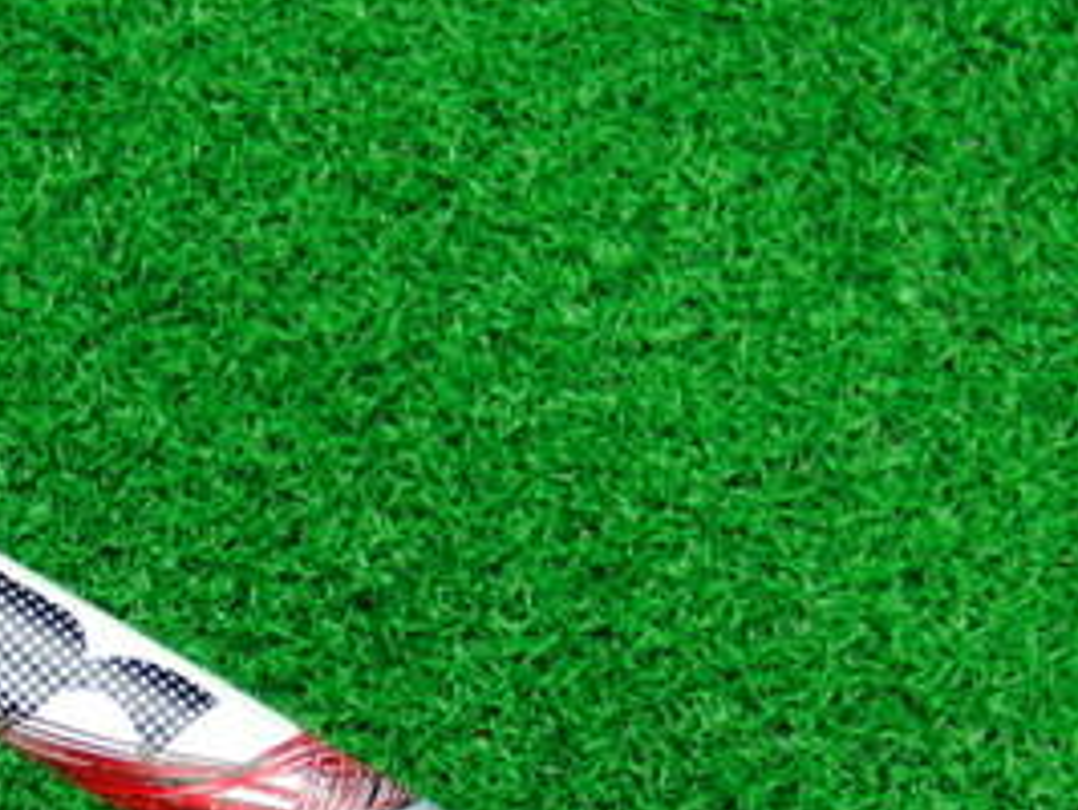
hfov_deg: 21.4
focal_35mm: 89
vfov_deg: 16.4
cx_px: 49
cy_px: 729
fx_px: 2774
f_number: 3.6
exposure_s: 1/30
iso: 400
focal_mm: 6.42
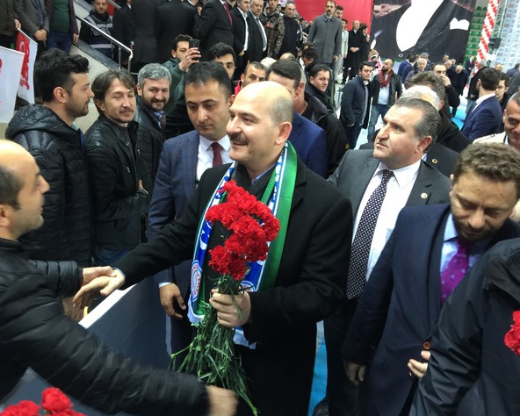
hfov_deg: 55.5
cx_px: 230
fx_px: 493
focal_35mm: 32
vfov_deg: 45.8
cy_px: 203
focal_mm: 4.15
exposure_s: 1/17
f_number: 2.2
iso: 64
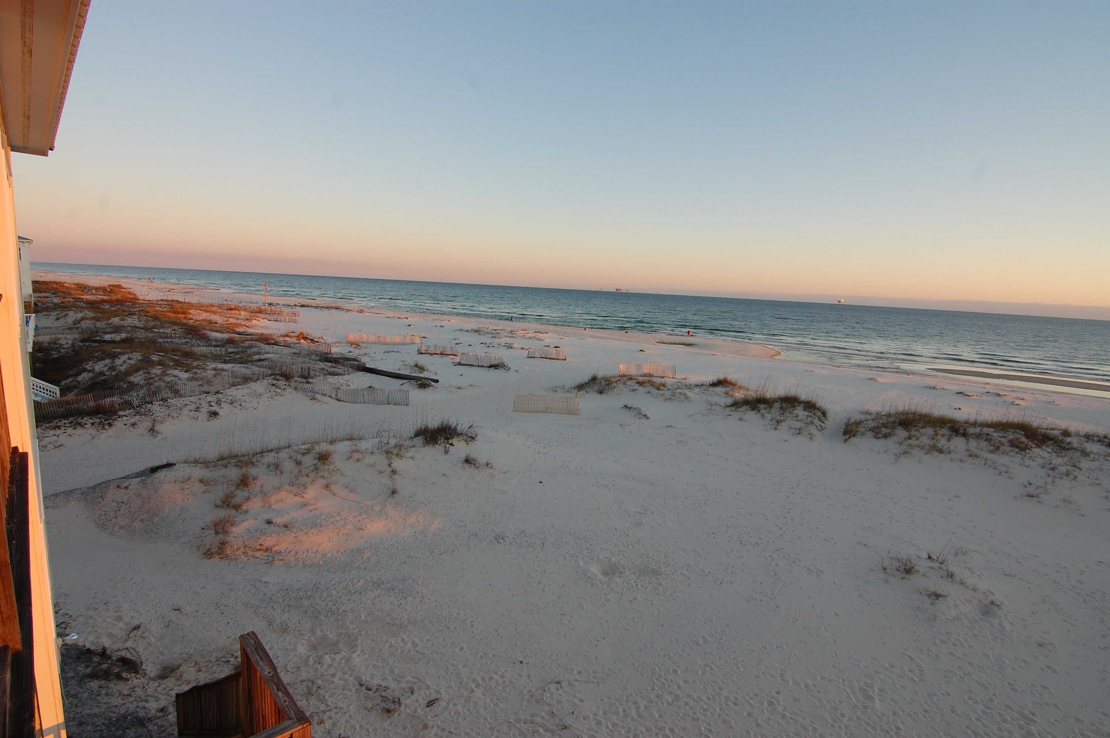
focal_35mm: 16
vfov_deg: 72.0
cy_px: 369
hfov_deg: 95.0
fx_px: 508
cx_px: 555
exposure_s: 1/100
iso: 400
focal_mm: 11
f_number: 9
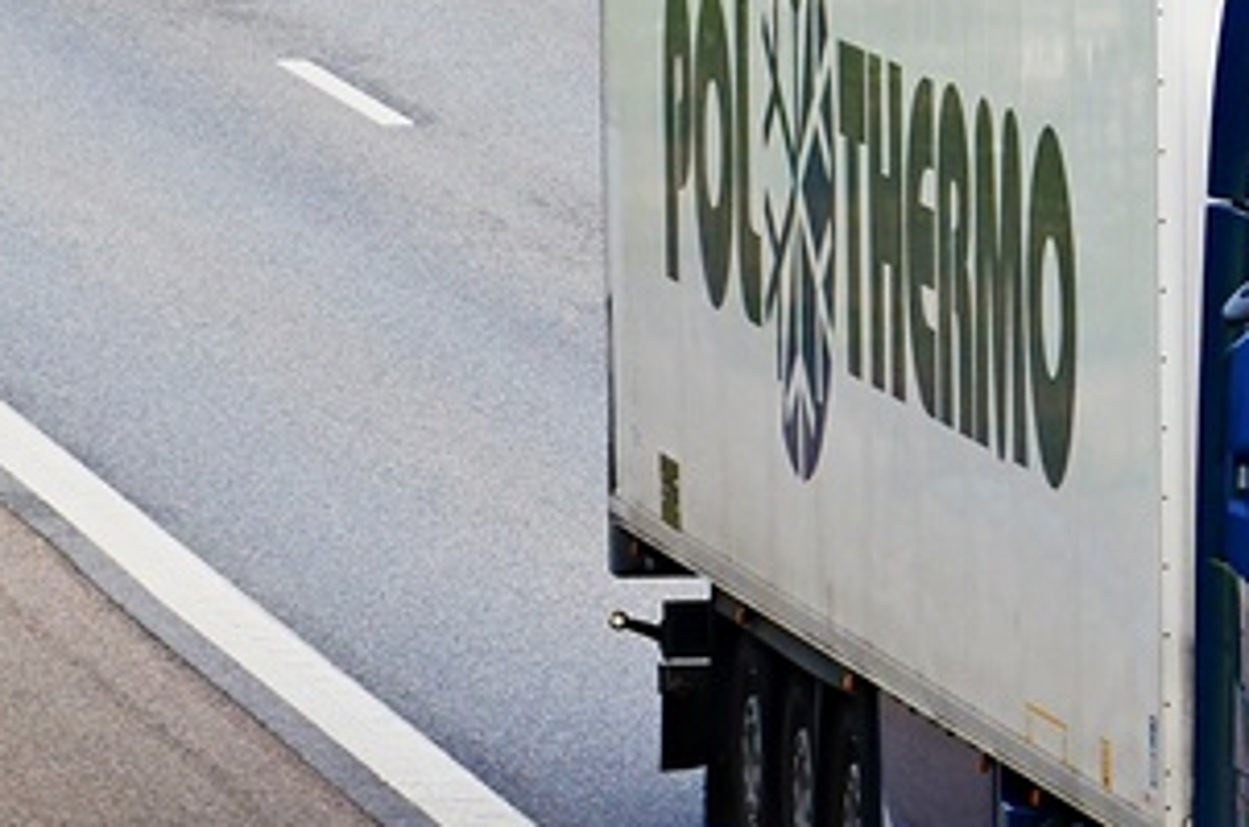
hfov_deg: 3.1
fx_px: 23404
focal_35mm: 676
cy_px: 529
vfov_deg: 2.0
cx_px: 1369
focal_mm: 170
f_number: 8
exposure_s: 1/1250
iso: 640
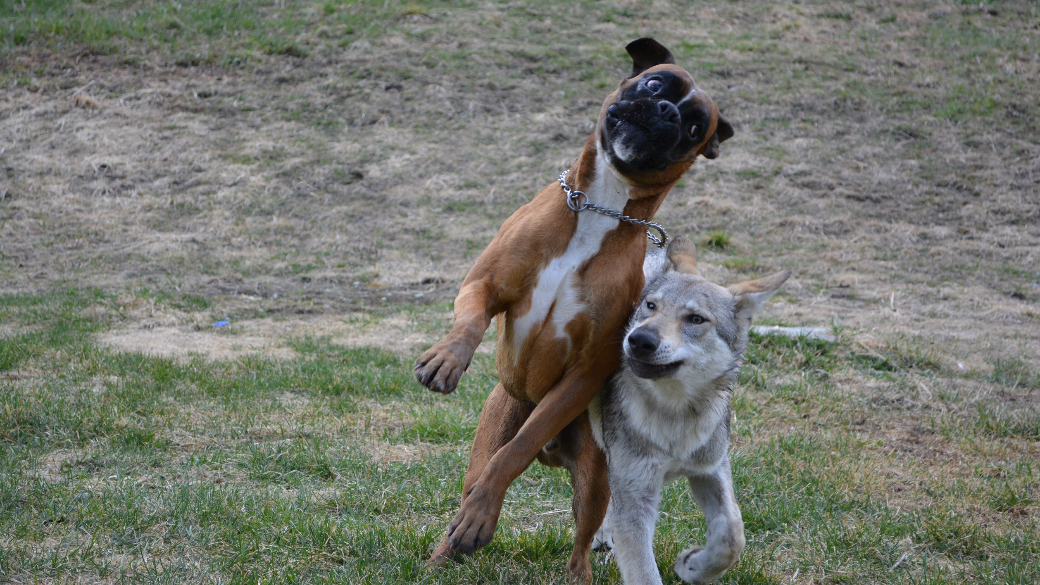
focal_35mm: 87
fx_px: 2386
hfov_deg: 24.6
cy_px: 320
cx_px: 520
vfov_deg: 14.0
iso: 800
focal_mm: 55
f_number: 5.6
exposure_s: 1/1000
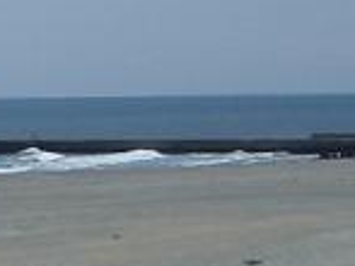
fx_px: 2193
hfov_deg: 8.8
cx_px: -302
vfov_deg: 6.9
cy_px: 148
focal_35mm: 214
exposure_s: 1/1600
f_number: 4.3
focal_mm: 5.8
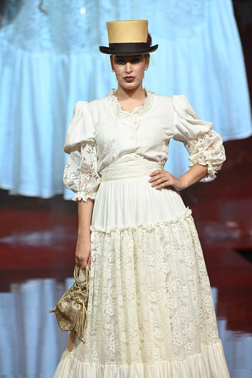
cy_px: 189
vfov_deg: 15.2
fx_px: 1419
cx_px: 126
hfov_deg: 10.1
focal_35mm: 135
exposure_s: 1/400
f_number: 4.5
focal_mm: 135
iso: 1600
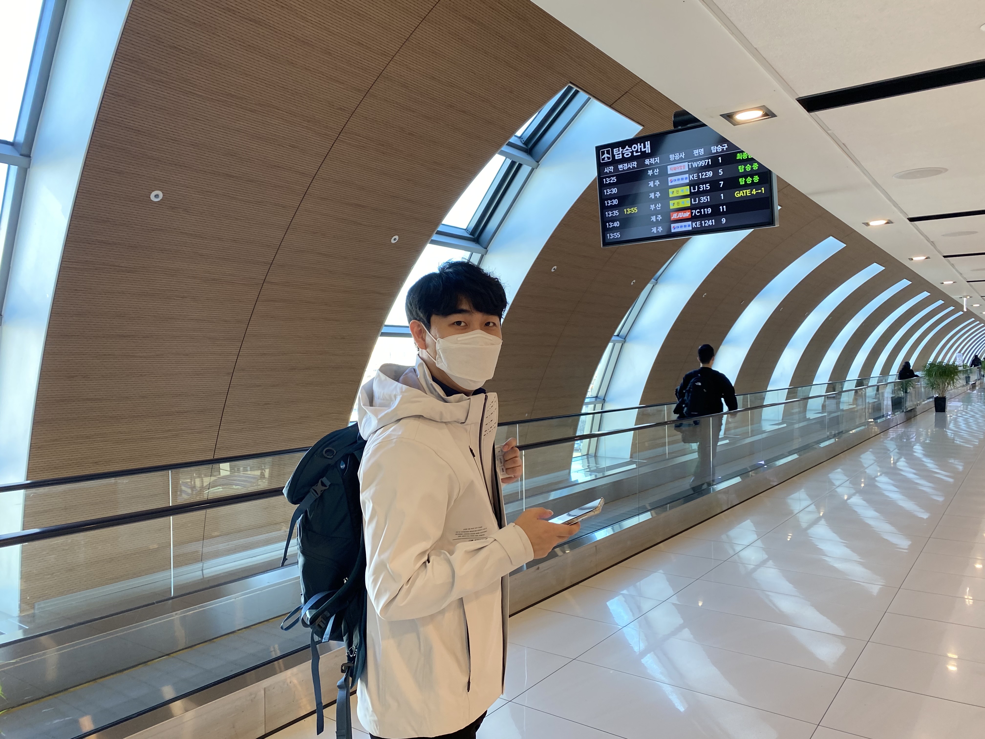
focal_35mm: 26
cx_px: 492
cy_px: 370
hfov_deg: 67.3
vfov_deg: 53.1
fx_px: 740
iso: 100
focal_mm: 4.25
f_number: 1.8
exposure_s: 1/120
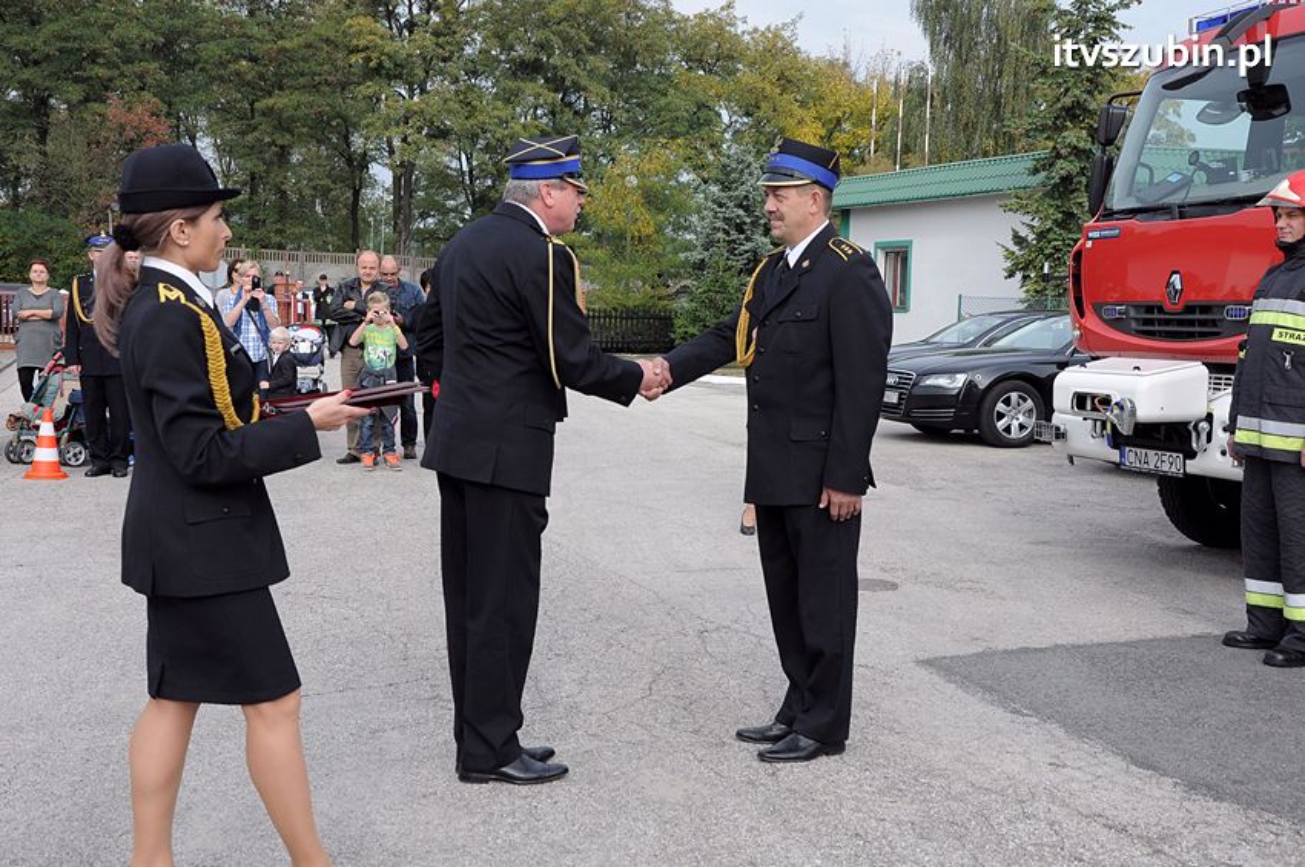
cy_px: 434
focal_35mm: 42
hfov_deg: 46.4
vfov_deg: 31.8
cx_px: 652
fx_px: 1521
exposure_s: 1/400
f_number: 10
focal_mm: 28
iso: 500
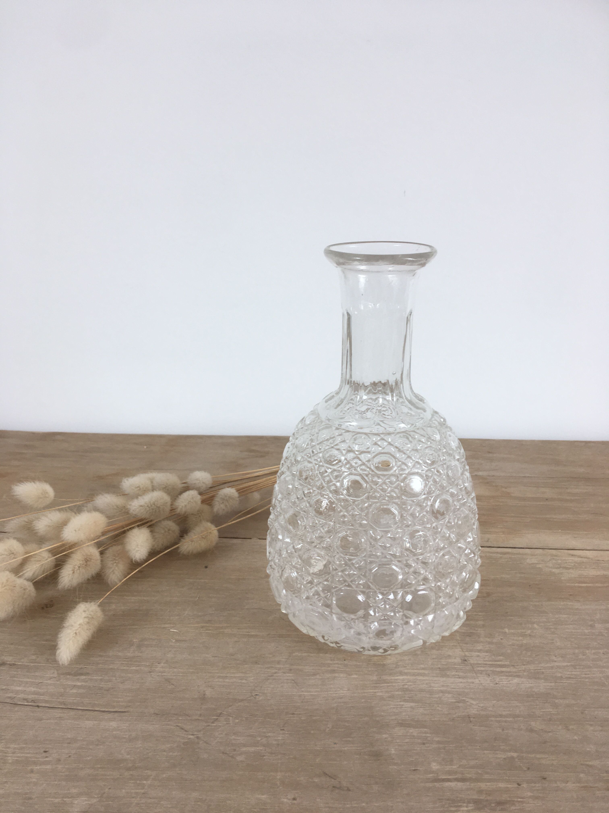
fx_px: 680
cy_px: 406
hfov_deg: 48.2
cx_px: 304
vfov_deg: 61.7
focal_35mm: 29
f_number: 2.2
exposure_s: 1/50
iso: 32
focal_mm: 4.15
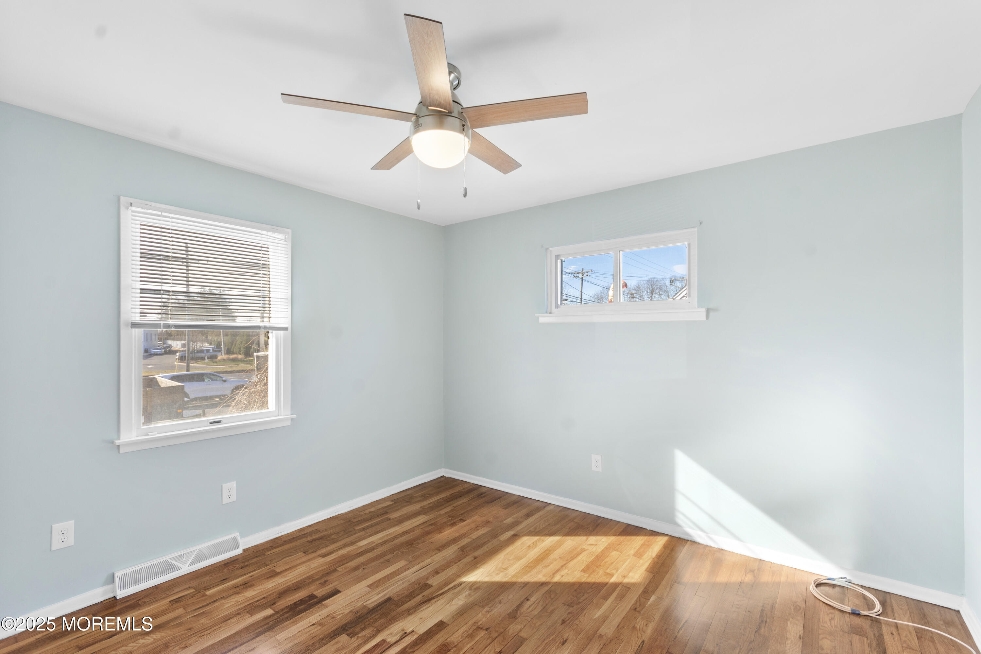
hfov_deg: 100.4
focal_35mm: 15
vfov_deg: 77.3
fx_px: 409
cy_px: 327
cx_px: 490
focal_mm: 10
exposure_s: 1/6
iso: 250
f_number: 8
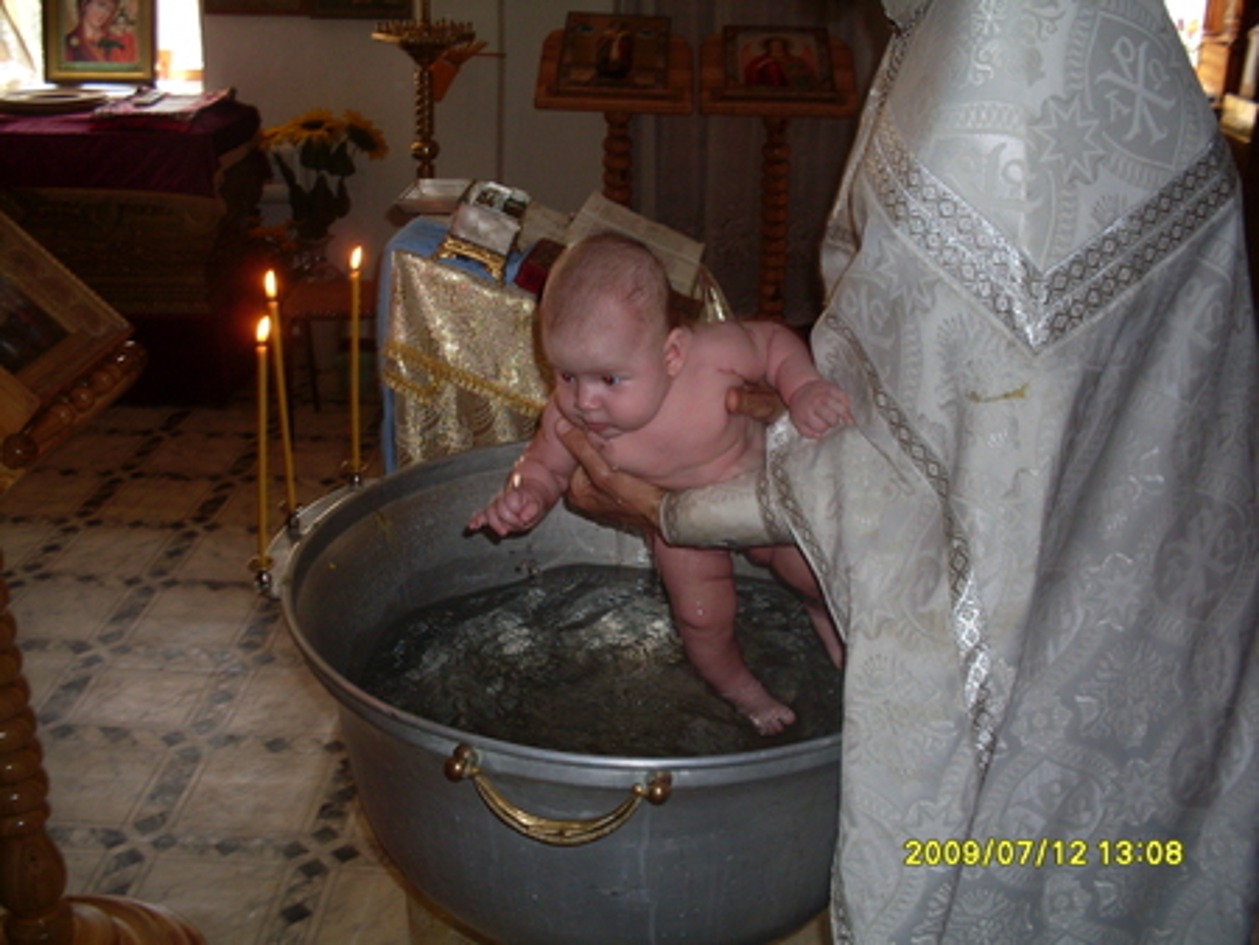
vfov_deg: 37.8
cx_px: 630
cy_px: 472
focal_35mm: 38
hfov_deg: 49.0
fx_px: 1383
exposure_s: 1/45
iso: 100
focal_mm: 6.3
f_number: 2.8
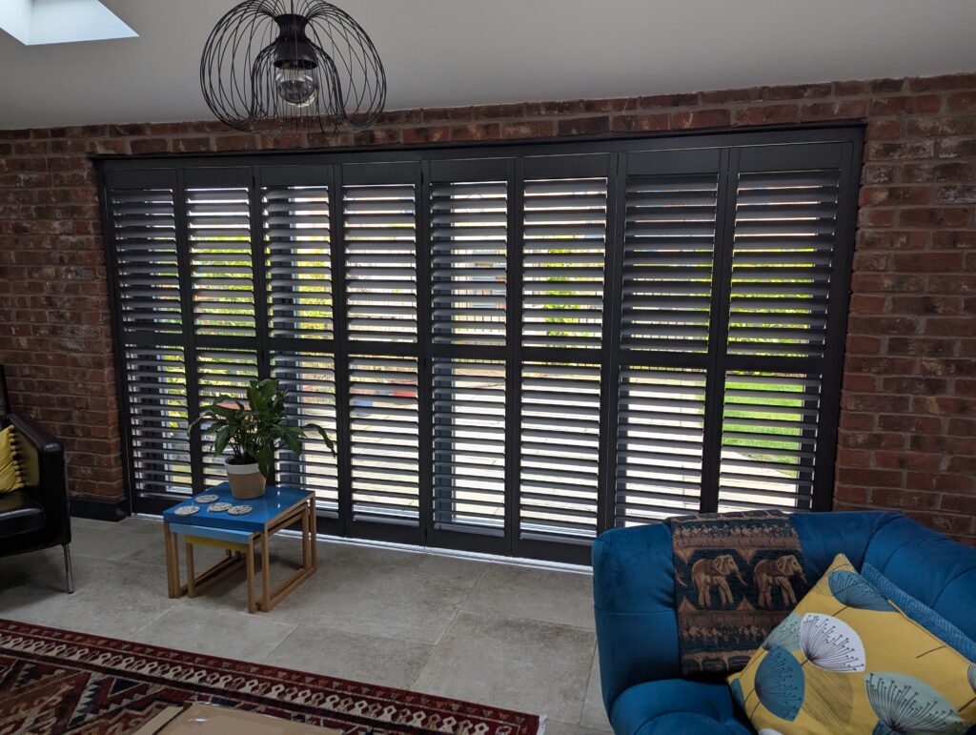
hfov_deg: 71.5
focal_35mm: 24
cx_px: 488
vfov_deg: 56.9
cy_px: 368
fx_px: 678
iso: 490
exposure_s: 1/522
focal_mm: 6.81
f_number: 1.85
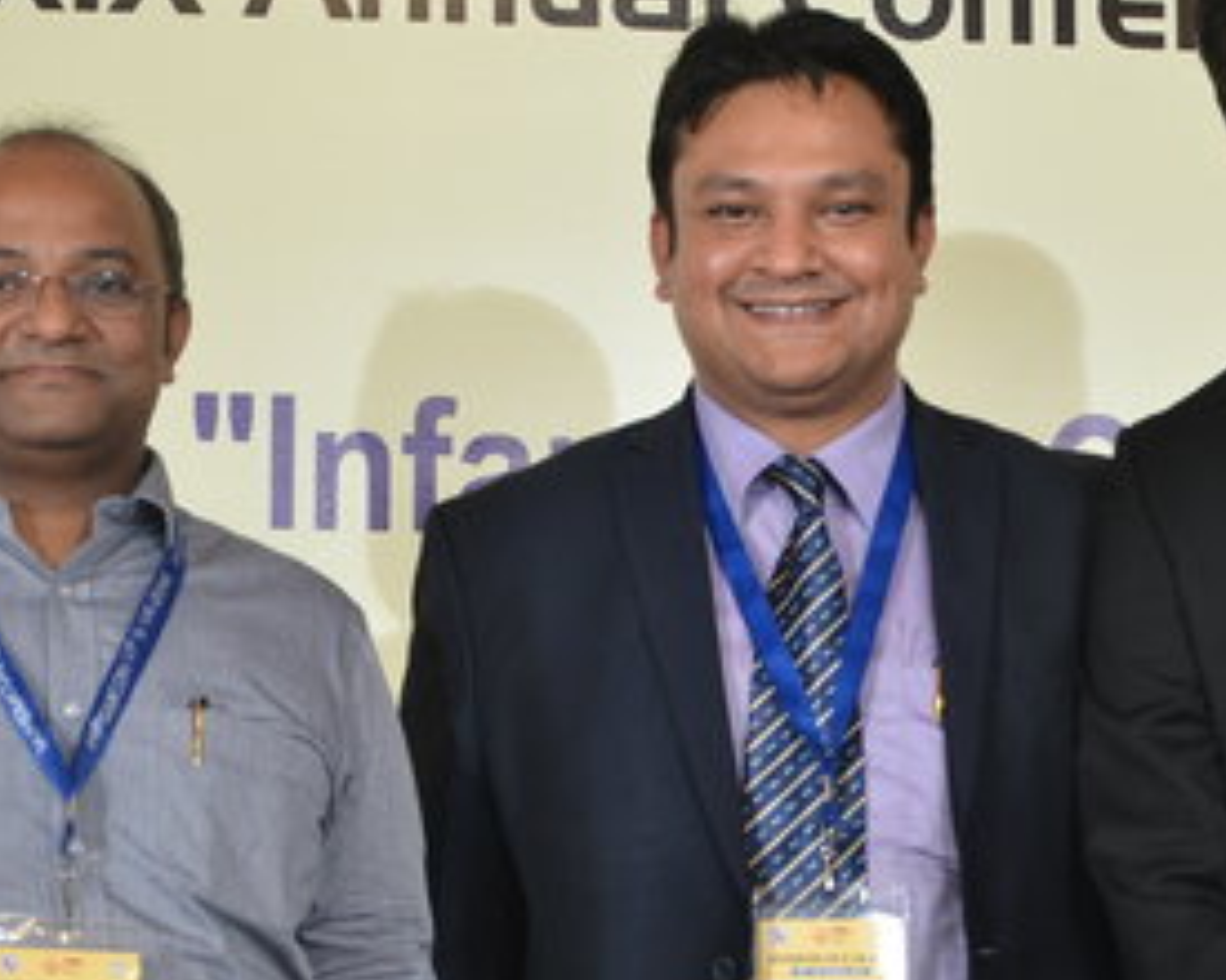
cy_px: 448
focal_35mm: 178
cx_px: 865
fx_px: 6459
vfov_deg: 8.7
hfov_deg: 10.8
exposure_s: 1/125
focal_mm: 58
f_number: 6.3
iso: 320
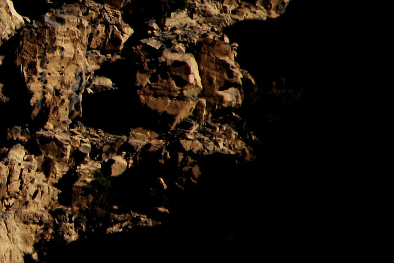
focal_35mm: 995
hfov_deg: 2.1
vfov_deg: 1.4
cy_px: 163
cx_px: -248
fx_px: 10898
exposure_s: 1/1000
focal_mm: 200
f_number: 5.6
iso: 100
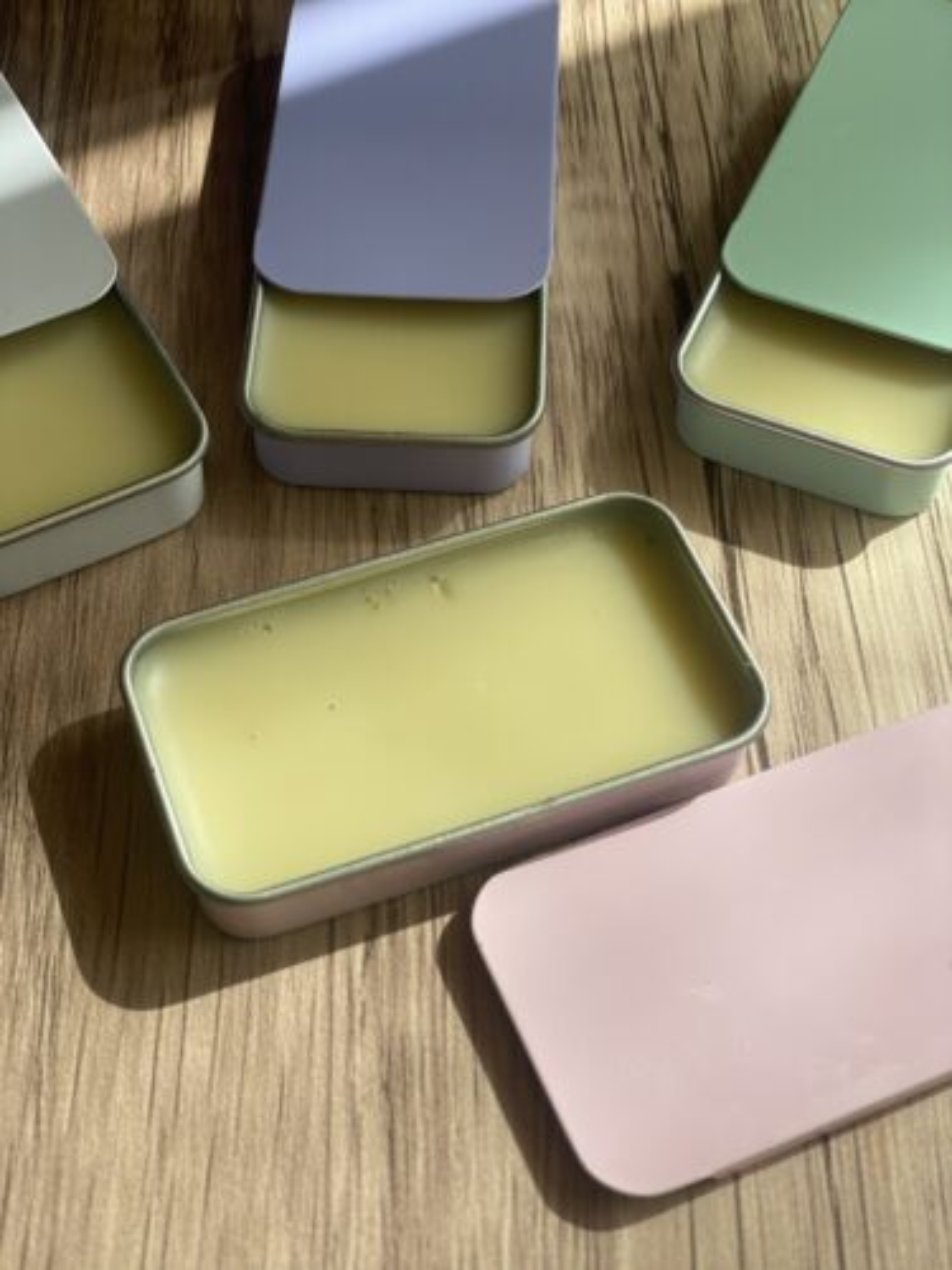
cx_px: 476
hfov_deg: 28.0
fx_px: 1907
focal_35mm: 52
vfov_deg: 36.8
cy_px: 635
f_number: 2
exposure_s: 1/279
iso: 20
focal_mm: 6
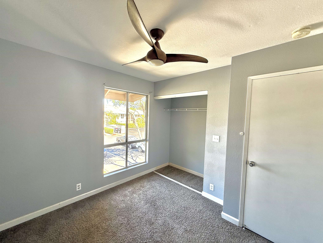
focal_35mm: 14
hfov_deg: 102.1
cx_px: 162
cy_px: 122
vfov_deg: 85.7
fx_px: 131
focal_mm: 2.22
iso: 80
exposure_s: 1/99
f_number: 2.2
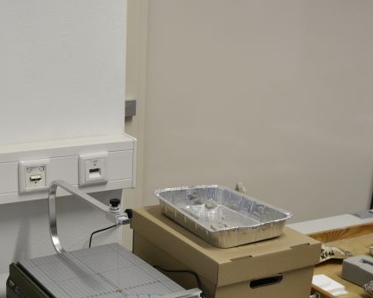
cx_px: 100
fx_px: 640
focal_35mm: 58
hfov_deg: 32.0
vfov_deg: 25.4
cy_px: 270
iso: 400
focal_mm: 26
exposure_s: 1/80
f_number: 4.5
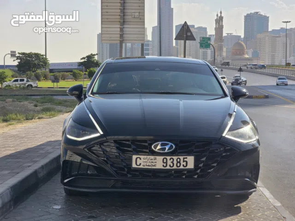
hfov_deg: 28.2
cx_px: 148
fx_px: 588
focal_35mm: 69
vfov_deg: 21.3
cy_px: 110
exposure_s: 1/2271
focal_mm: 7.9
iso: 50
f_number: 2.4
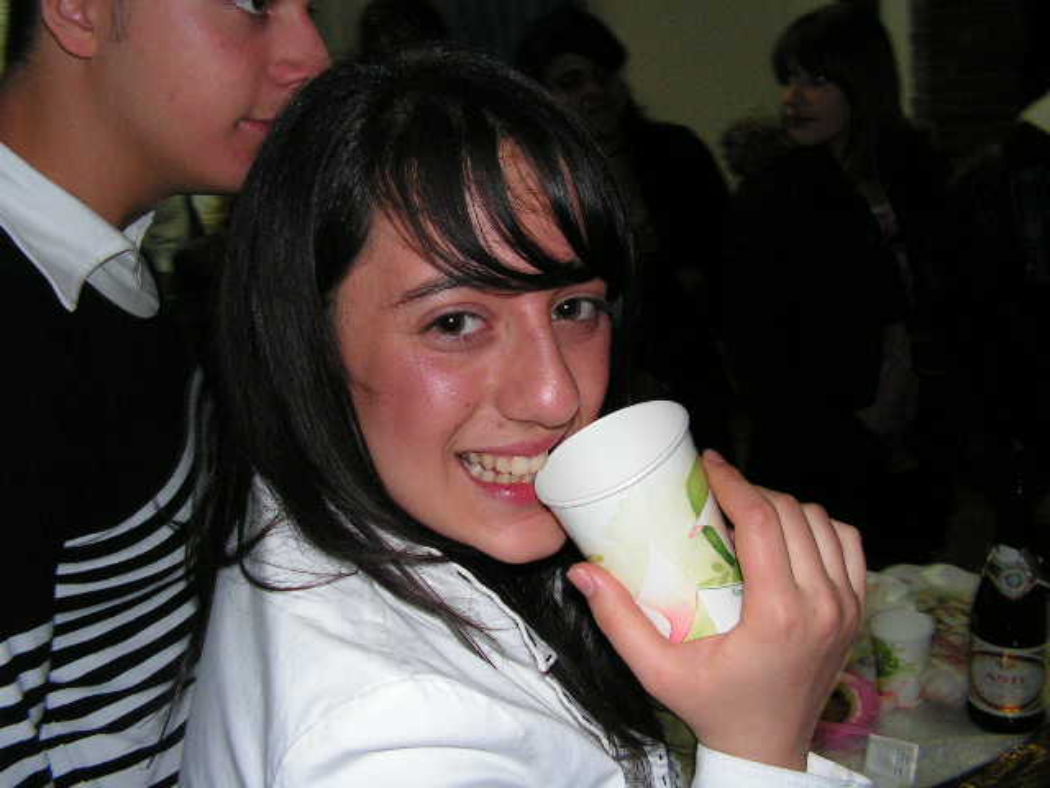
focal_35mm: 36
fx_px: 1092
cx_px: 525
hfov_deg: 51.4
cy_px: 394
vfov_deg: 39.7
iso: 200
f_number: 3.2
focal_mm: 6
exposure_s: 1/40
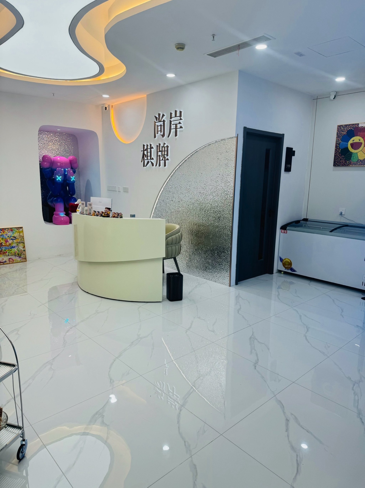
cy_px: 244
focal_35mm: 24
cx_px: 182
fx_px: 338
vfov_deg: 71.6
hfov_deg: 56.8
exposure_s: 1/164
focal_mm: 6.76
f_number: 1.78
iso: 64
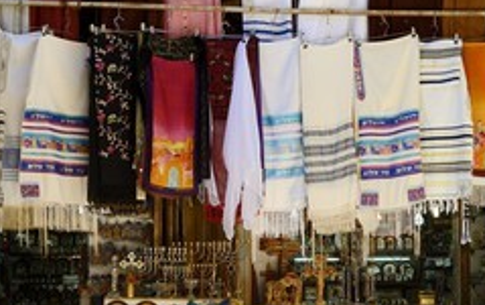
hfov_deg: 30.1
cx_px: 207
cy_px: 258
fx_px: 900
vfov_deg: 19.0
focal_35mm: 68
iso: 400
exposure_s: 1/250
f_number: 9
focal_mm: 38
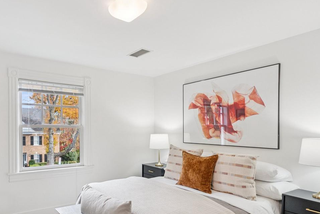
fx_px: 213
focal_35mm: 24
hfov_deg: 72.0
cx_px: 113
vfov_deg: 52.5
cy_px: 137
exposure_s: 1/125
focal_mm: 16
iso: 800
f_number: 4
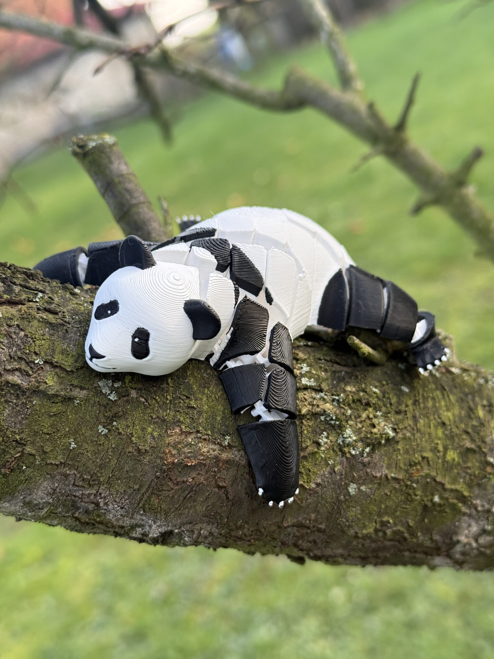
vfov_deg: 39.7
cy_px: 330
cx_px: 247
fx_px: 913
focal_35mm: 48
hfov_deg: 30.3
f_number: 1.78
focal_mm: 6.76
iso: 80
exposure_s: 1/319
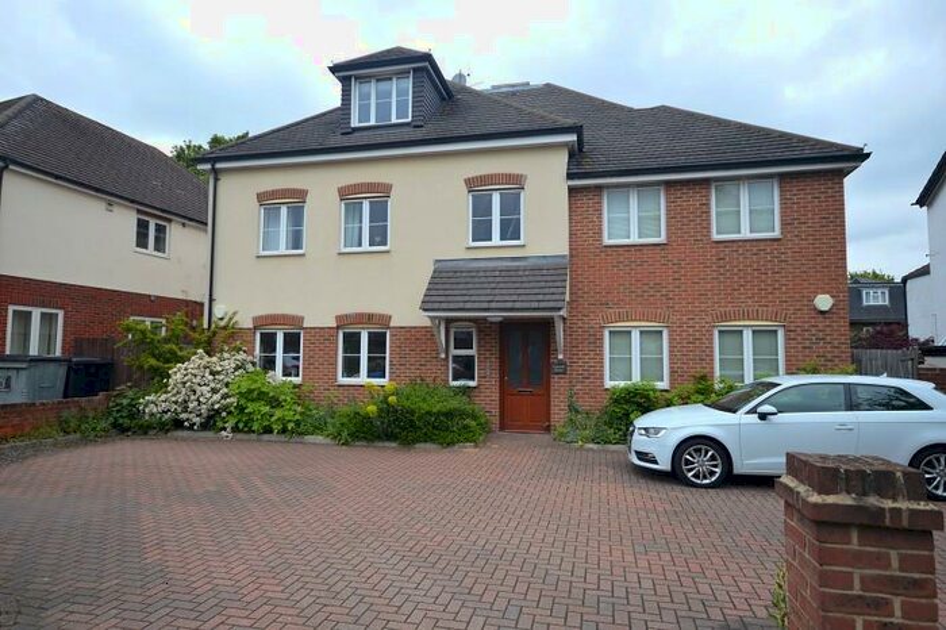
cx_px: 473
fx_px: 552
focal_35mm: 21
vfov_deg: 59.4
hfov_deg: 81.2
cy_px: 315
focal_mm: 14
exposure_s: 1/160
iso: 100
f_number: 6.3
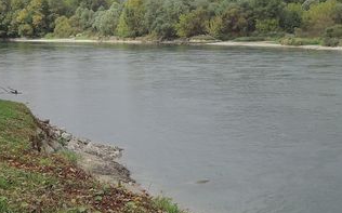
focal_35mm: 104
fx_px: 969
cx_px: 149
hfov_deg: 20.0
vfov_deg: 12.5
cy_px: 36
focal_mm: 6.6
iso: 80
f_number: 3.2
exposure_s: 1/800
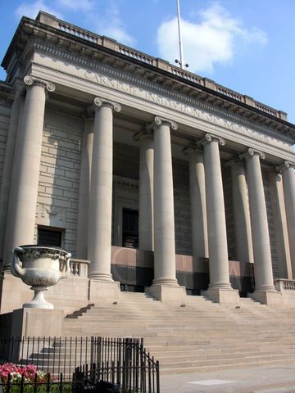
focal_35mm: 36
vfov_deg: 51.4
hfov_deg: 39.7
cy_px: 196
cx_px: 148
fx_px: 409
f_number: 7.9
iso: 50
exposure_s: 1/125
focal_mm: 6.3
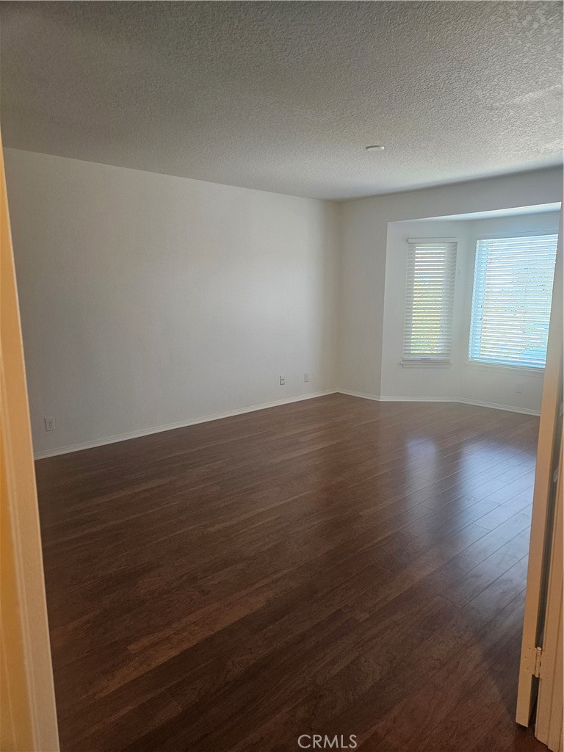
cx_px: 282
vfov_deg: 73.9
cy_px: 376
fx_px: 500
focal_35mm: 23
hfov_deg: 58.9
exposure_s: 1/120
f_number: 1.8
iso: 250
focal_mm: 5.4
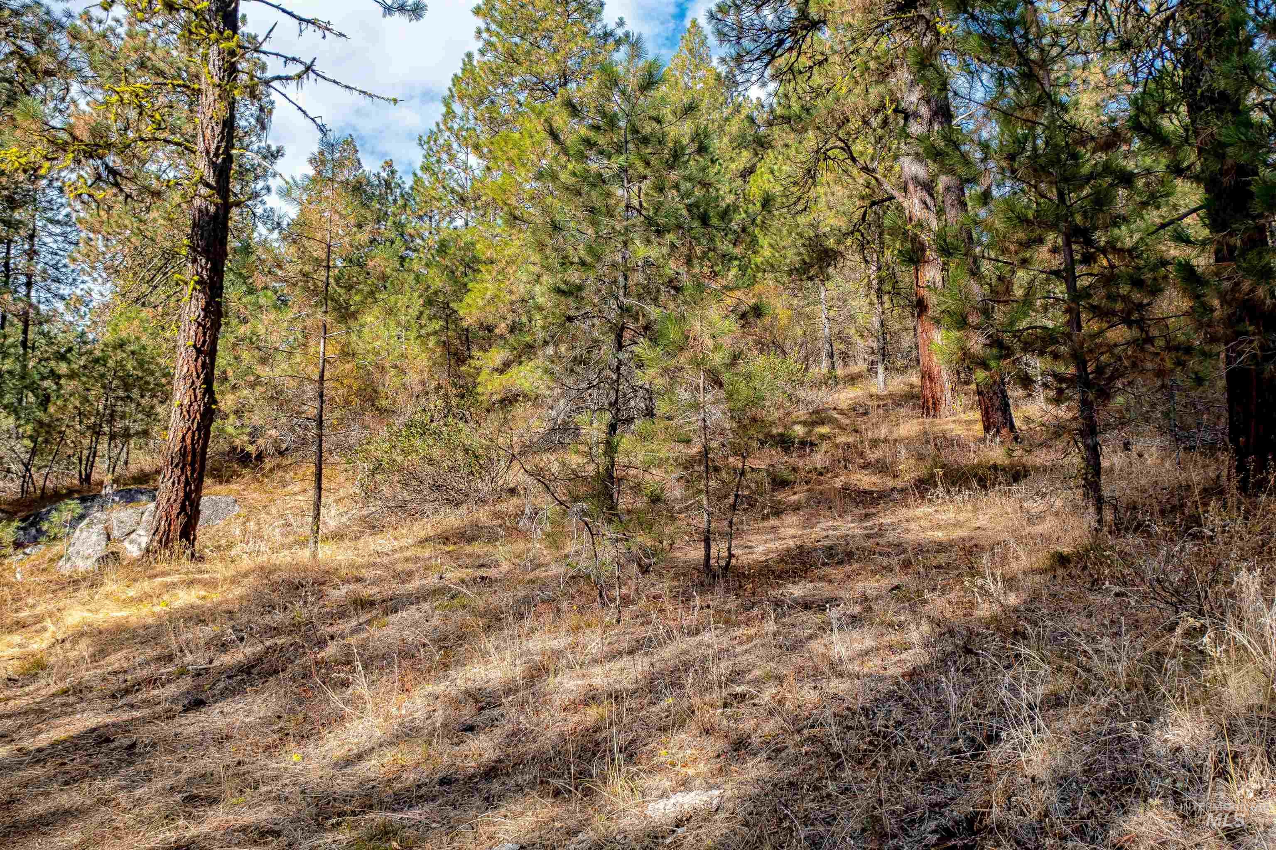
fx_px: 992
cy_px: 425
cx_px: 638
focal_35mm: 28
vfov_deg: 46.4
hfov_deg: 65.5
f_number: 2.8
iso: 100
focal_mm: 10.26
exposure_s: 1/800
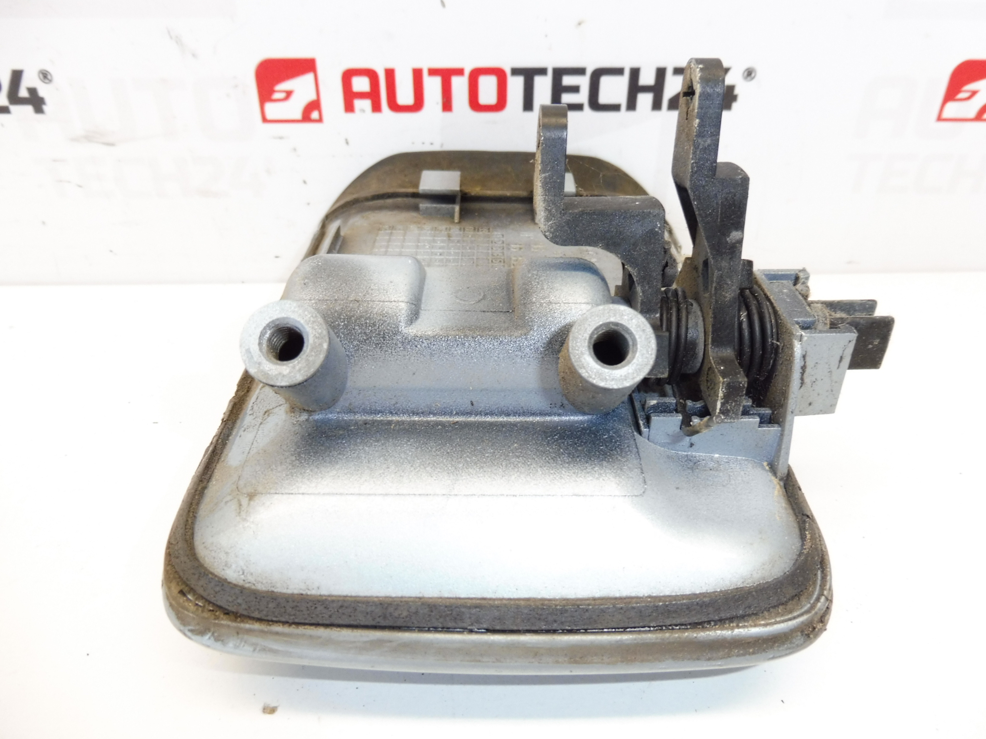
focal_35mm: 24
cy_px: 370
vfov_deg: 56.8
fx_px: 684
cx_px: 493
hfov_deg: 71.6
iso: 200
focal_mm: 4.3
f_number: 3.5
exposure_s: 1/60
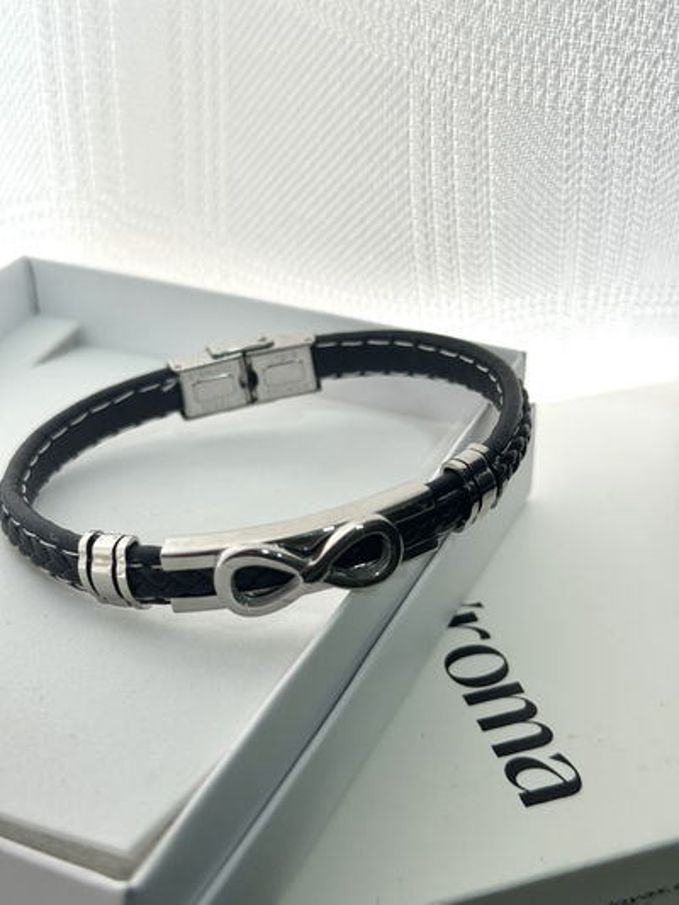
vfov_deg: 39.6
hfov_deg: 30.3
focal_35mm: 48
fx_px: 1255
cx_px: 340
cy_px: 452
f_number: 1.78
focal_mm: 6.76
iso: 80
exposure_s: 1/100
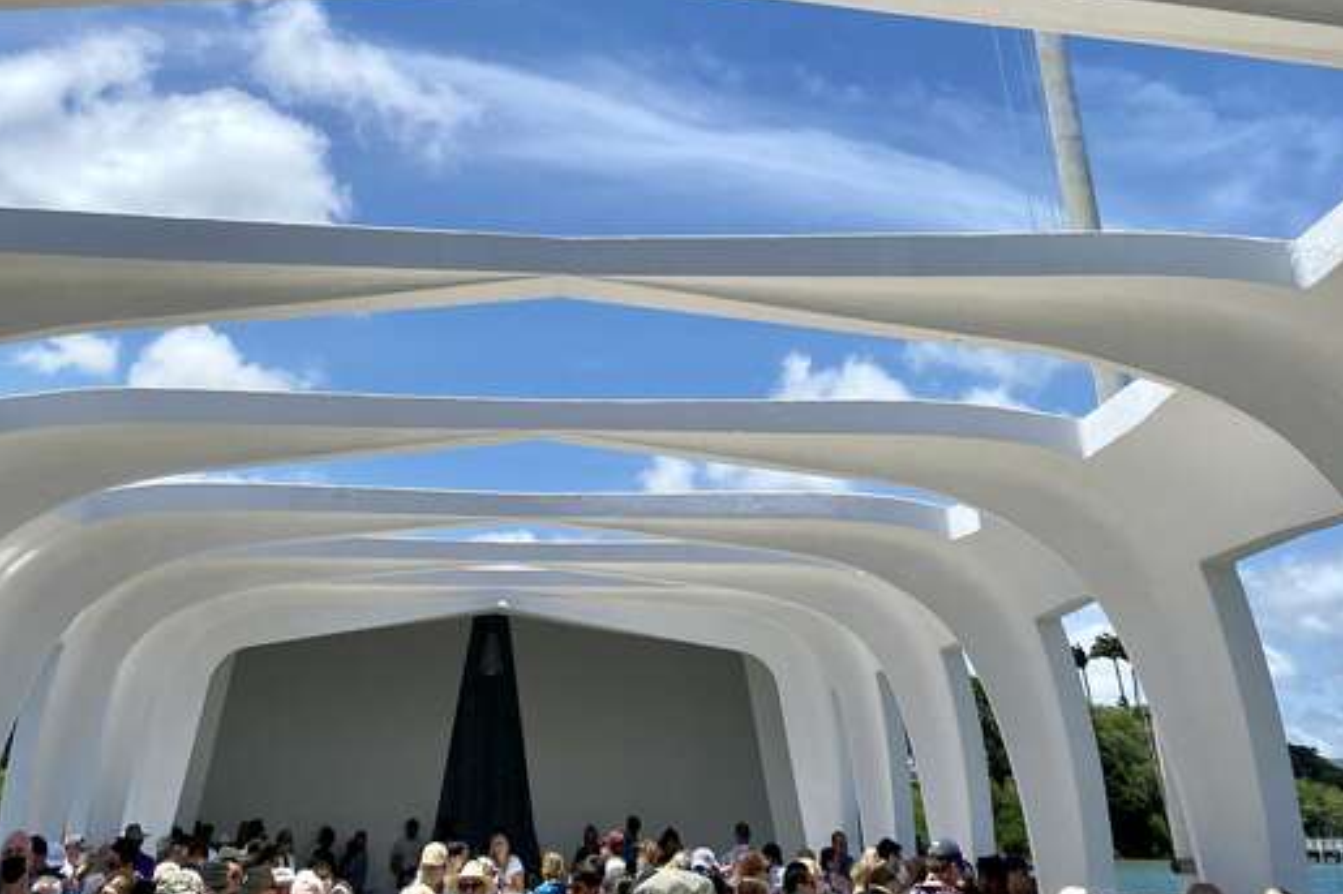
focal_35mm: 42
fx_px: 1566
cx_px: 571
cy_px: -138
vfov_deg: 28.4
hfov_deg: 46.3
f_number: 1.8
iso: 32
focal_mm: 4.25
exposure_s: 1/4115
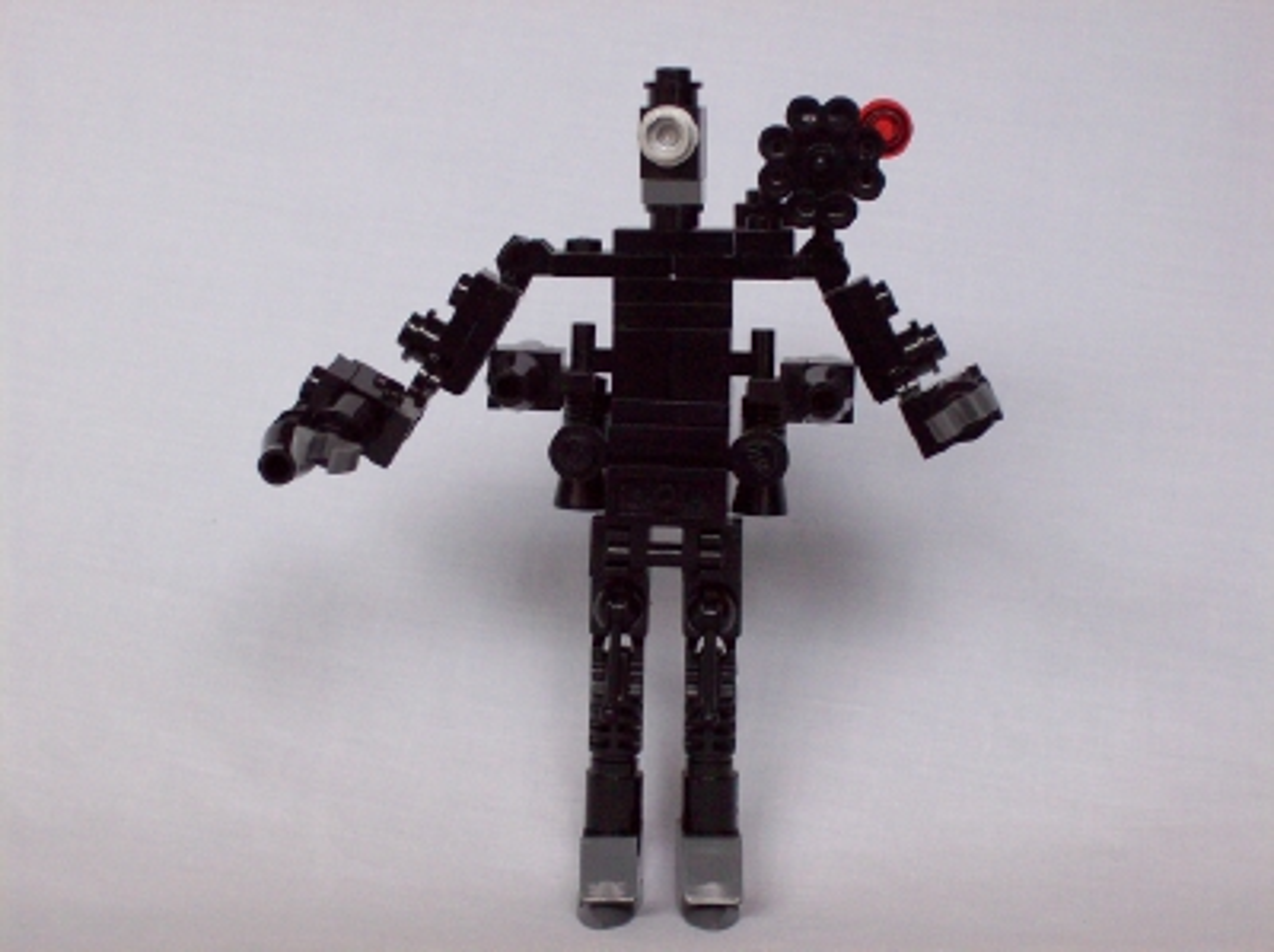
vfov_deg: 16.9
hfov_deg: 22.5
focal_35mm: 87
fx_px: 3198
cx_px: 637
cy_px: 476
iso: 160
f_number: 4.3
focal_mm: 14.3
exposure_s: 1/28.4
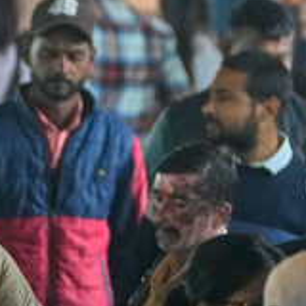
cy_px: 118
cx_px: 277
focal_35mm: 745
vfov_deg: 2.4
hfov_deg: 2.4
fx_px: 7451
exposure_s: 1/160
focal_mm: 137
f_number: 2.8
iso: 2000
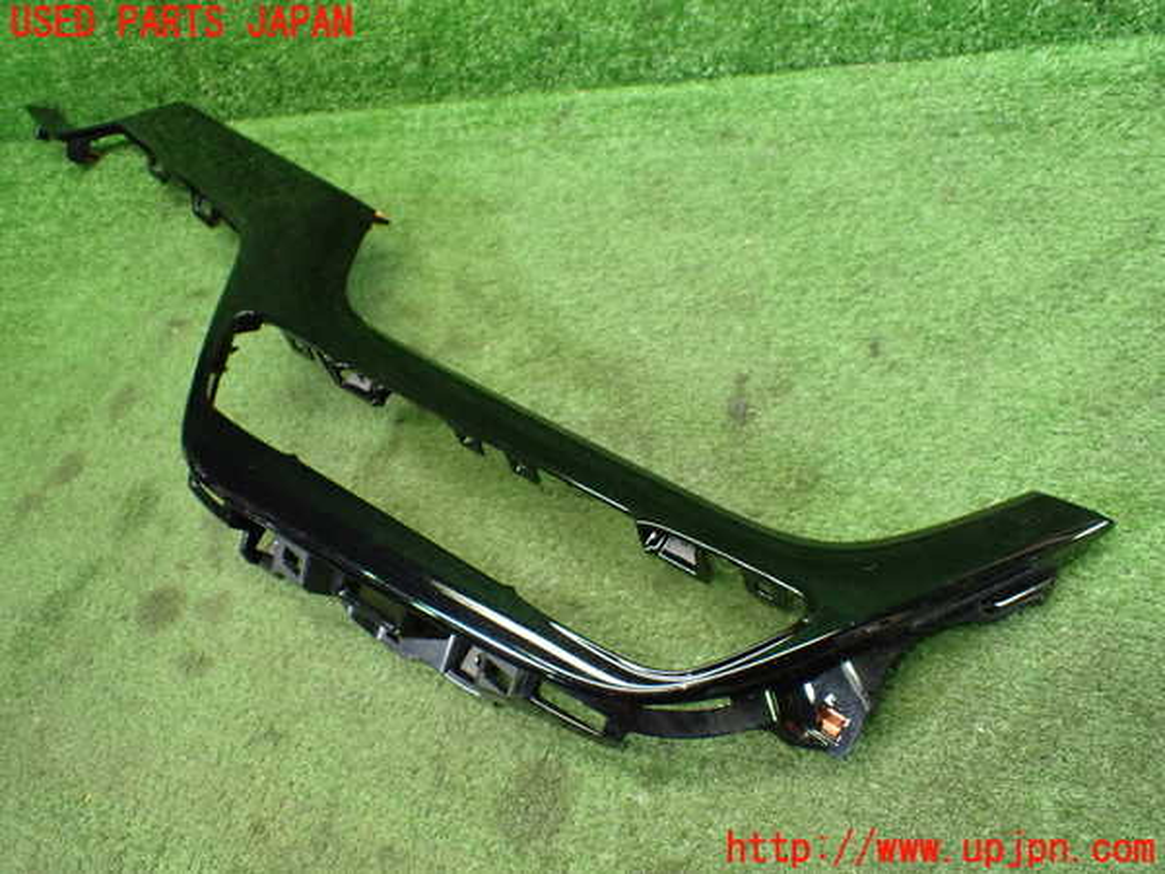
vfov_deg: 46.8
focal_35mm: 30
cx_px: 582
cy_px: 437
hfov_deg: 60.0
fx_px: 1010
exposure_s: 1/80
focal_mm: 5.4
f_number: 2.3
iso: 800
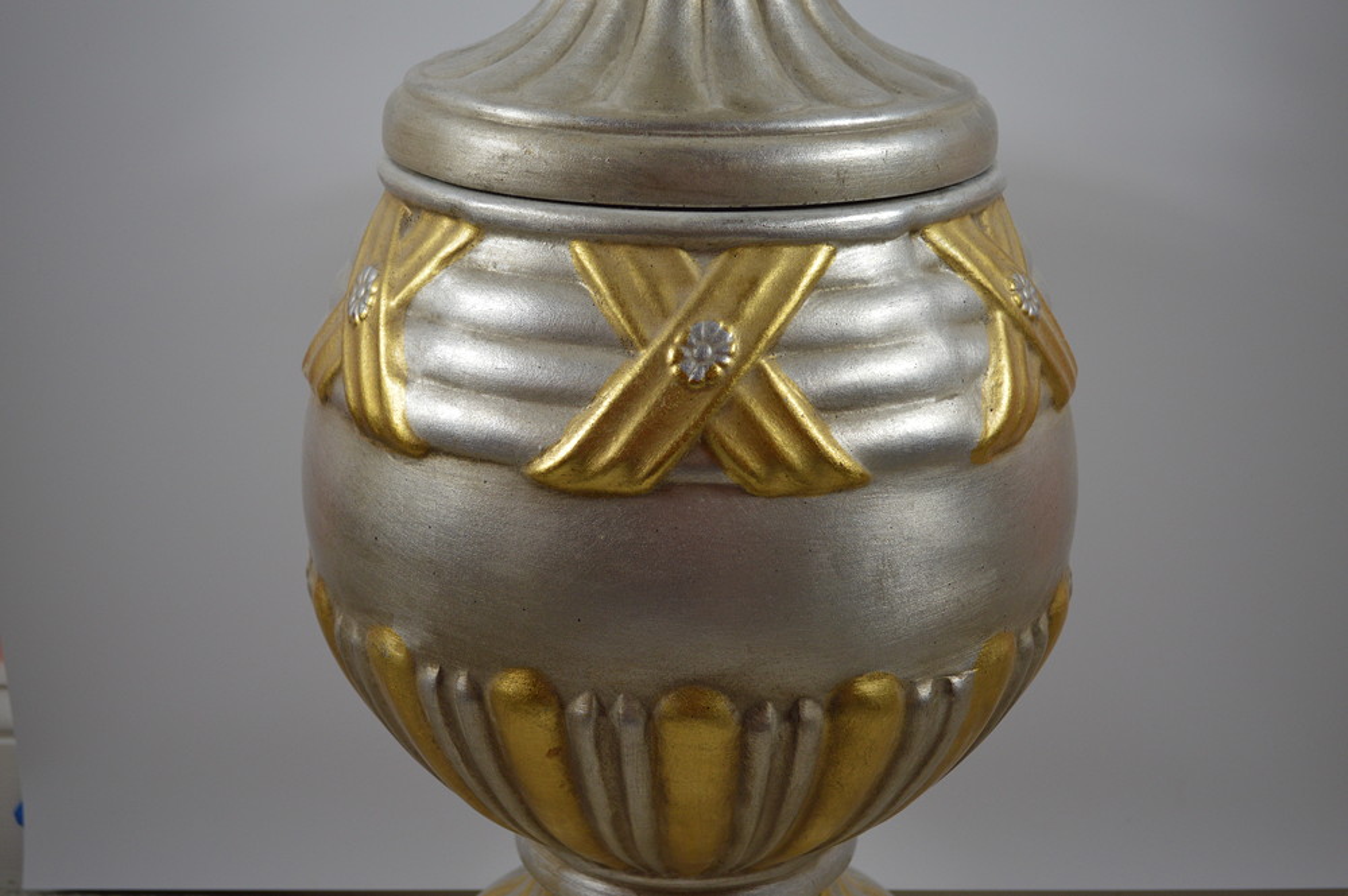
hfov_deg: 37.9
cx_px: 674
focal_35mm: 52
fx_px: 1964
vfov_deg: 25.7
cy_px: 448
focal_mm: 35
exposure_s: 1/80
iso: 400
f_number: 5
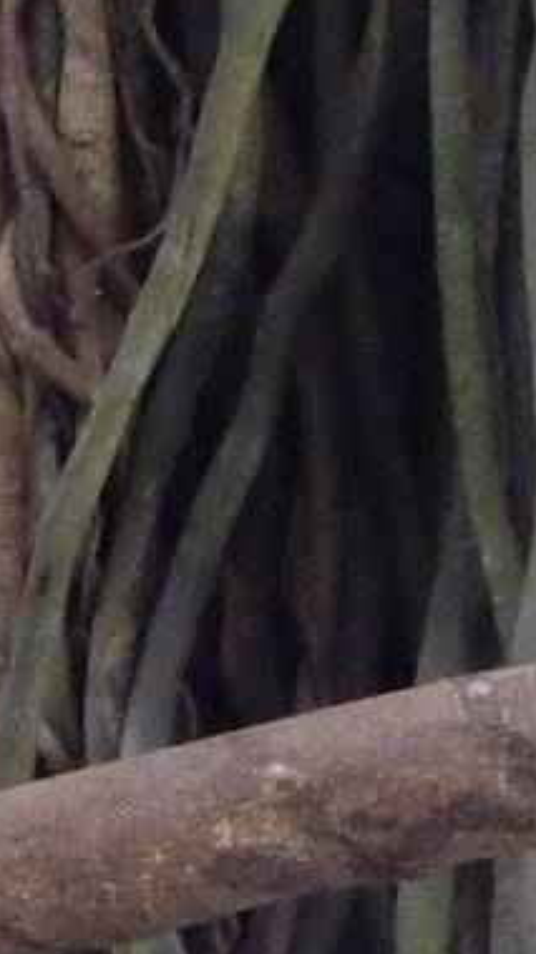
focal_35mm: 184
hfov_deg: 6.4
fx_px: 4652
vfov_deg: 11.6
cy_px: 919
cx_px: -549
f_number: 3.9
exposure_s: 1/10
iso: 800
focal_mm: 6.7
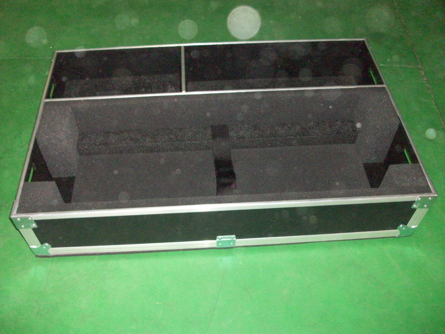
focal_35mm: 34
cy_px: 167
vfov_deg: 41.8
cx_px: 222
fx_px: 437
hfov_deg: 54.0
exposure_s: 1/60
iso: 320
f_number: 2.8
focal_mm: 5.7
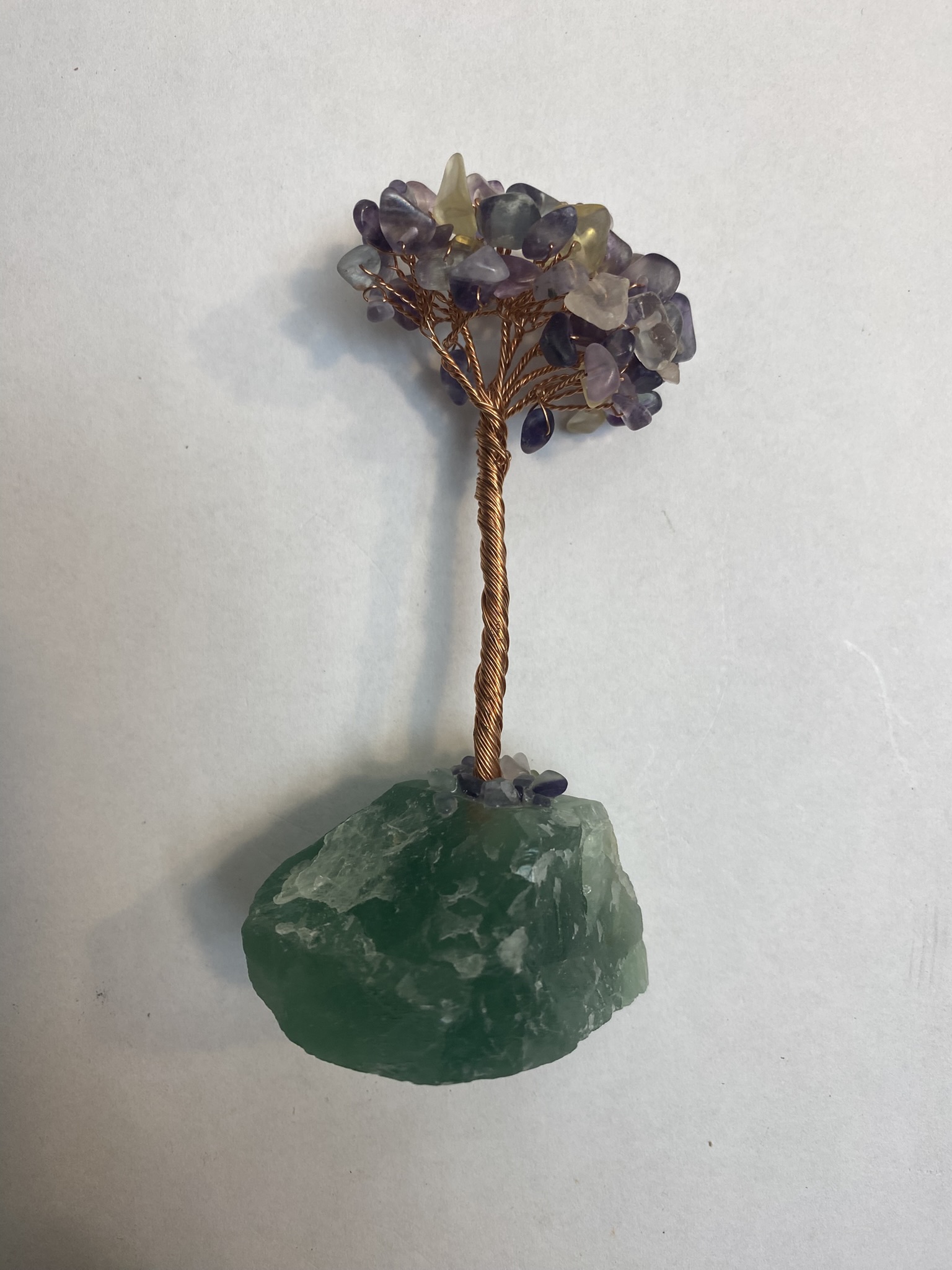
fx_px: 917
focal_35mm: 25
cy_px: 635
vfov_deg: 69.4
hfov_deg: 54.9
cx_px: 476
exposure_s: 1/120
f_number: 1.8
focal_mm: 4.25
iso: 64
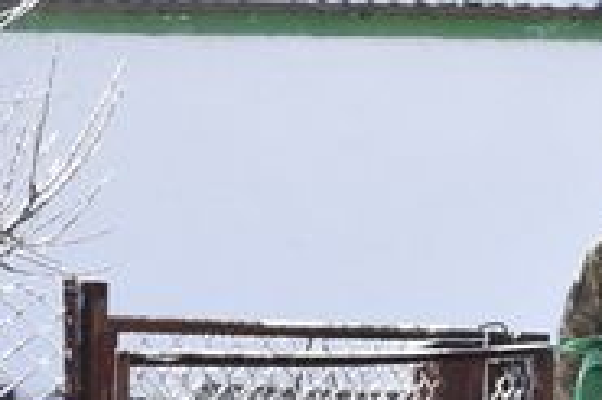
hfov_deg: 12.9
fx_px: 2439
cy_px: 423
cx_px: 1038
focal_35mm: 146
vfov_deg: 9.3
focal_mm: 24
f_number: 5
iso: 200
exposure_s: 1/640
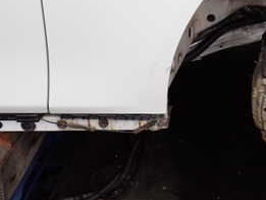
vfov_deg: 20.2
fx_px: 530
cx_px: 249
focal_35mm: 69
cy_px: -29
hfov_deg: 27.0
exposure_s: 1/500
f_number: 2.3
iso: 100
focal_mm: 5.4
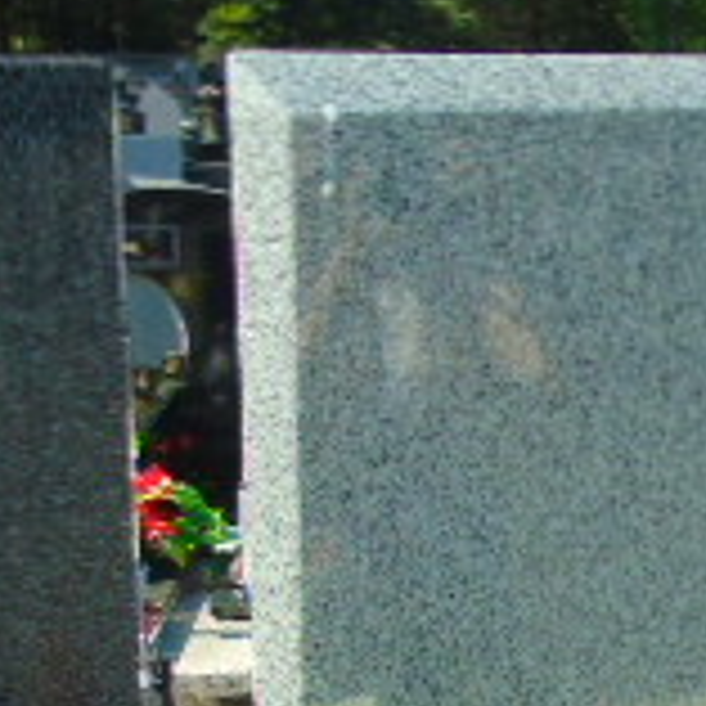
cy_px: 827
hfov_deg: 11.4
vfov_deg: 11.9
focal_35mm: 144
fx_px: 3323
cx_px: 1174
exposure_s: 1/250
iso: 80
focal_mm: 7.1
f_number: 3.9
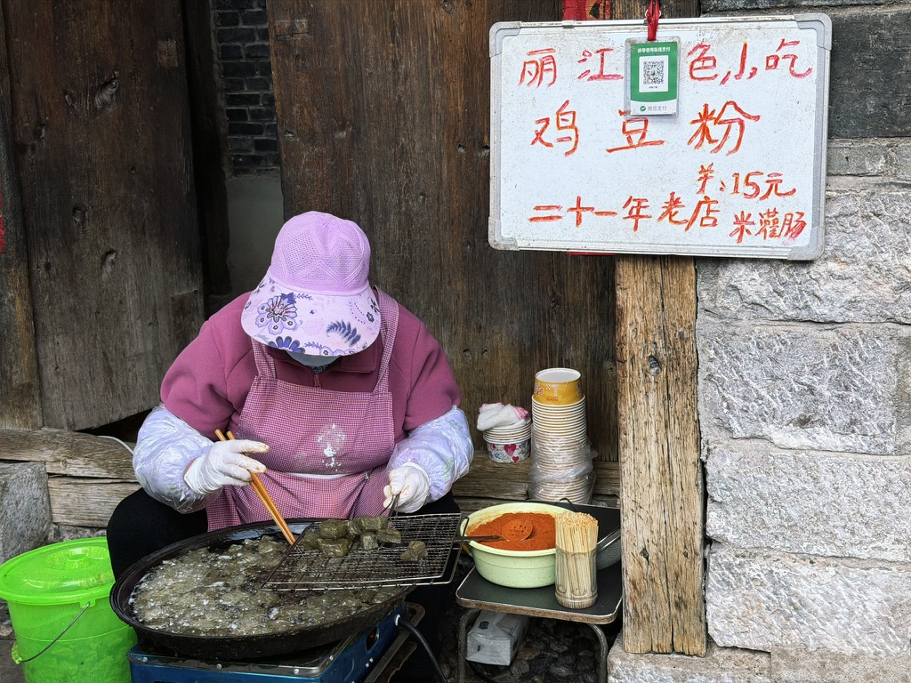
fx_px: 1263
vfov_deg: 30.3
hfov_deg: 39.7
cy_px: 342
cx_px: 456
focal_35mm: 48
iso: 64
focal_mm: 6.76
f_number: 1.78
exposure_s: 1/121
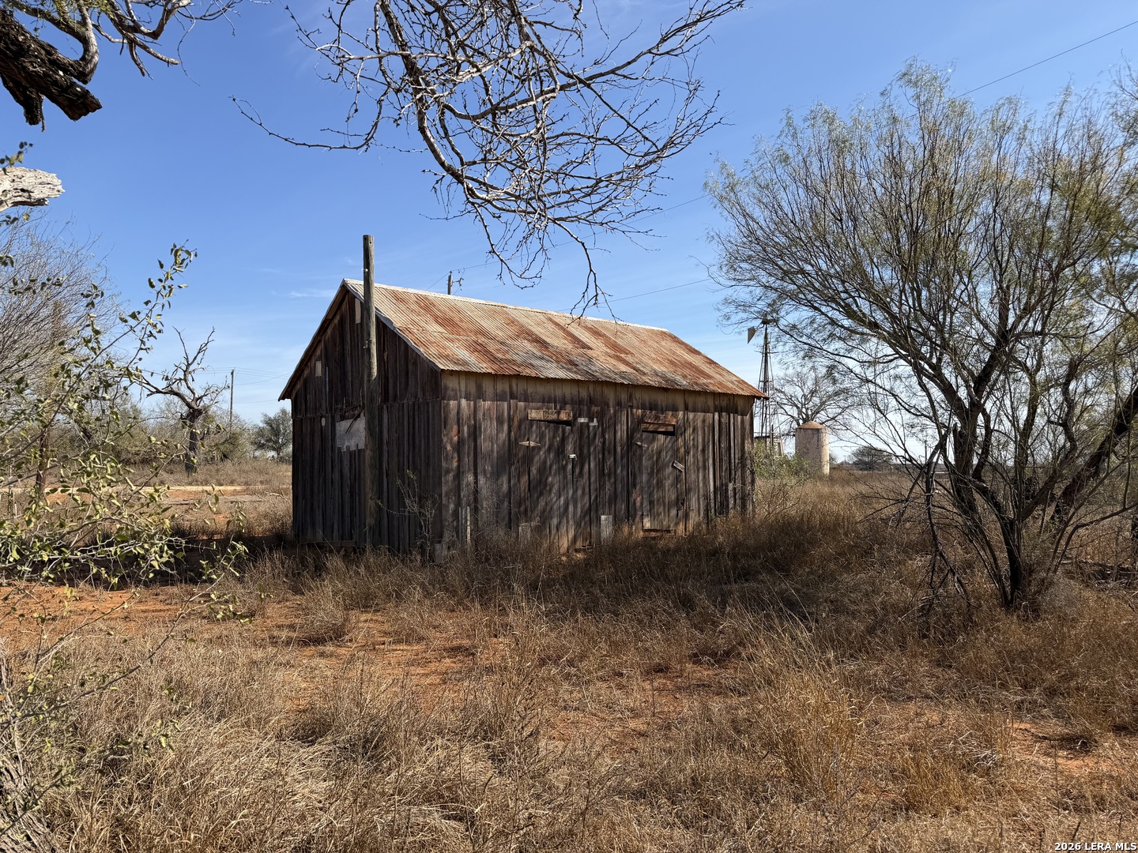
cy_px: 426
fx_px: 789
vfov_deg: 56.8
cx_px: 569
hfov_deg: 71.6
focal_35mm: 24
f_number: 1.78
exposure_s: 1/3584
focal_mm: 6.76
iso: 80
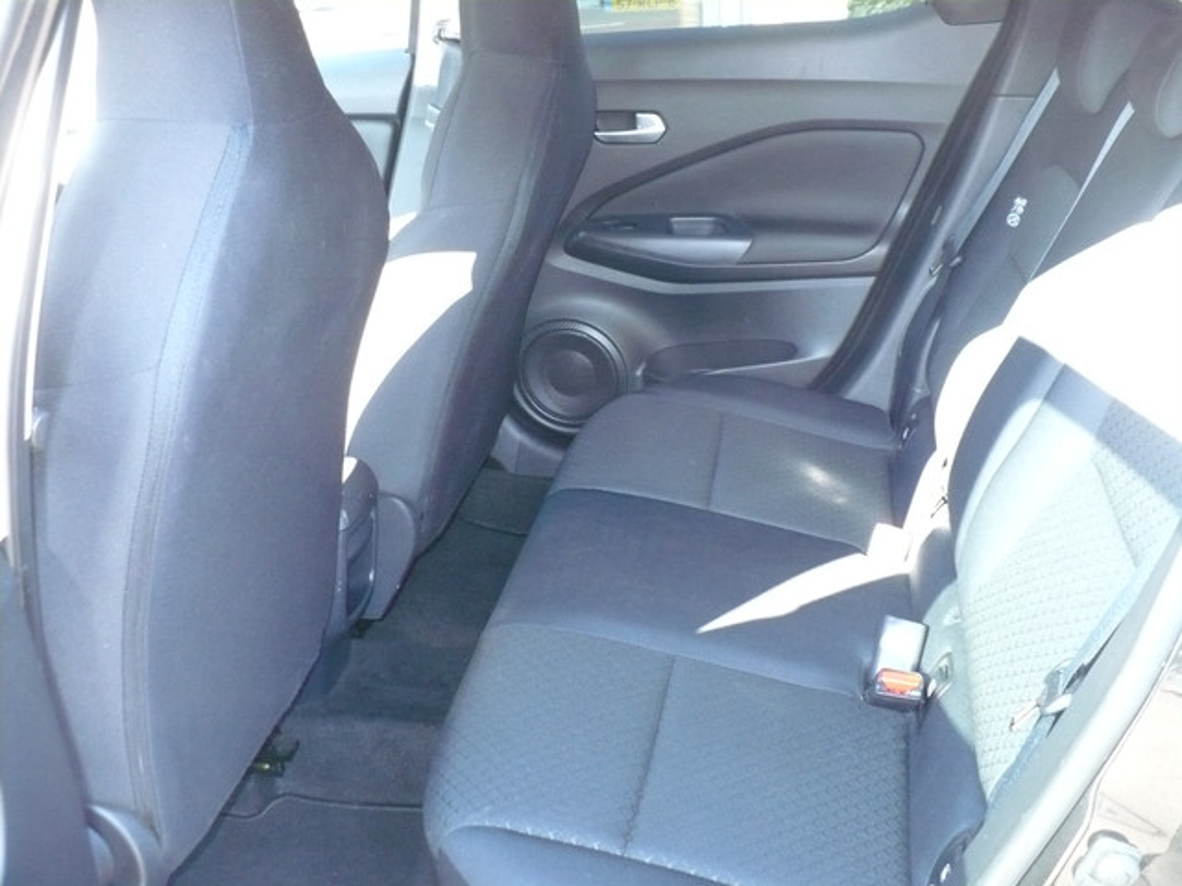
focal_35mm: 37
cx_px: 591
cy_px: 443
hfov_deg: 50.1
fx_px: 1263
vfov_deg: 38.7
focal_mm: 6.1
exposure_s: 1/30
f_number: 2.8
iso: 400
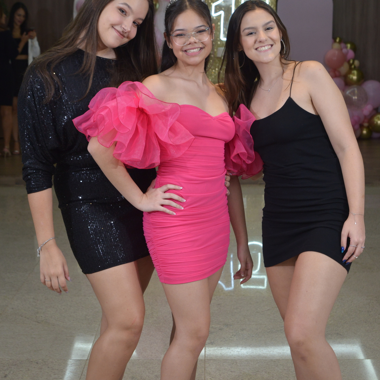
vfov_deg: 24.3
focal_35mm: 71
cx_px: 188
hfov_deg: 24.3
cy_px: 212
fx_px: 882
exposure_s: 1/80
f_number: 6.3
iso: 1600
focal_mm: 55
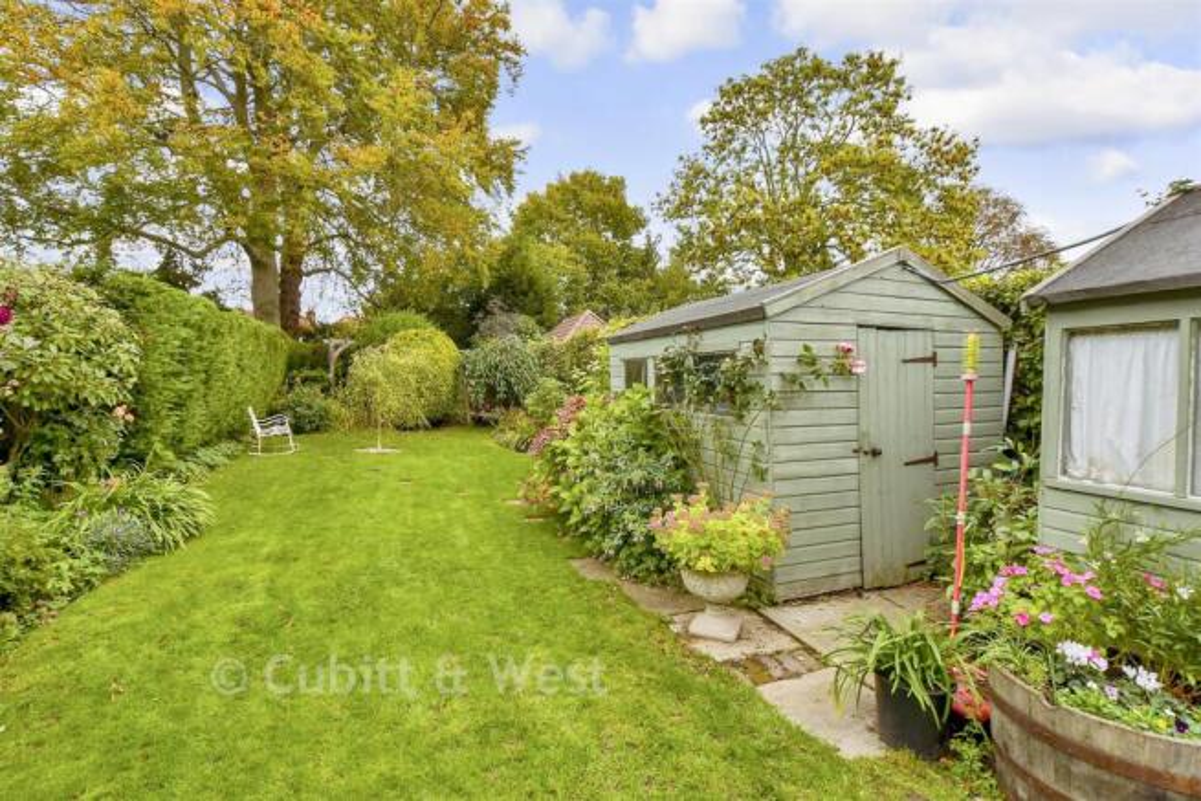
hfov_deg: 100.4
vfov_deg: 77.4
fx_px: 500
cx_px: 600
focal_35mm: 15
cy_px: 400
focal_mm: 10
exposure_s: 1/400
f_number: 8
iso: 400
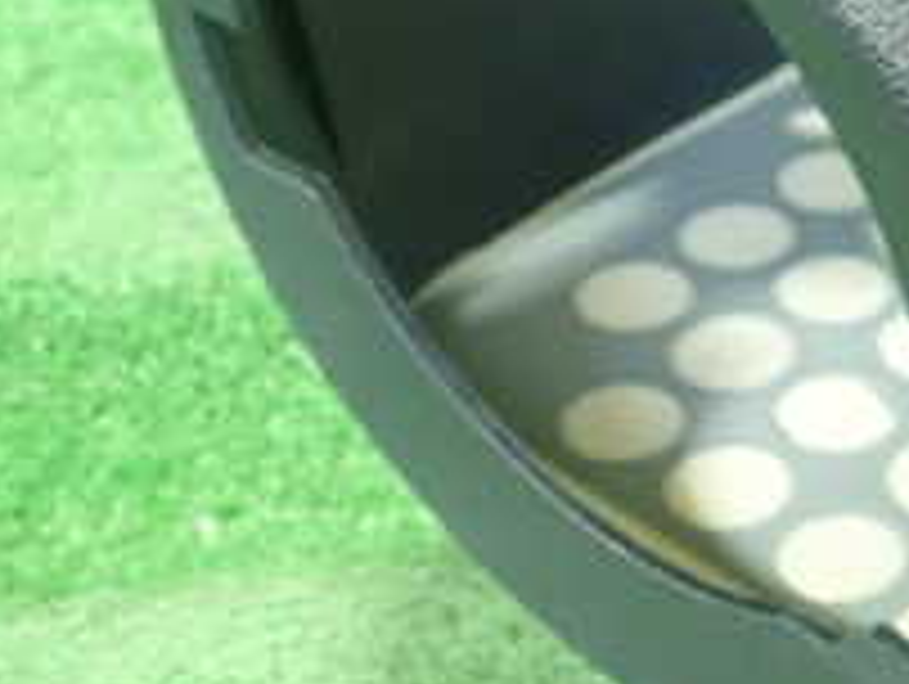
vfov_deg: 16.6
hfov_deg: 19.8
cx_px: 1256
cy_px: 176
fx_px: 2340
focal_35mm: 89
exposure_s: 1/100
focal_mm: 5.5
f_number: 2.3
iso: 800
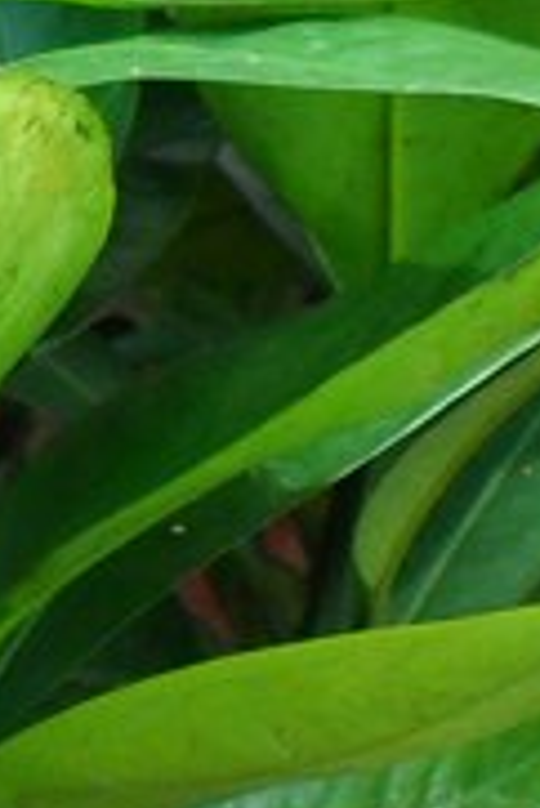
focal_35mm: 241
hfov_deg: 5.5
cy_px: 915
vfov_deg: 8.5
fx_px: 5412
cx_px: -732
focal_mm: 6.3
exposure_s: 1/250
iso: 100
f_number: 3.2
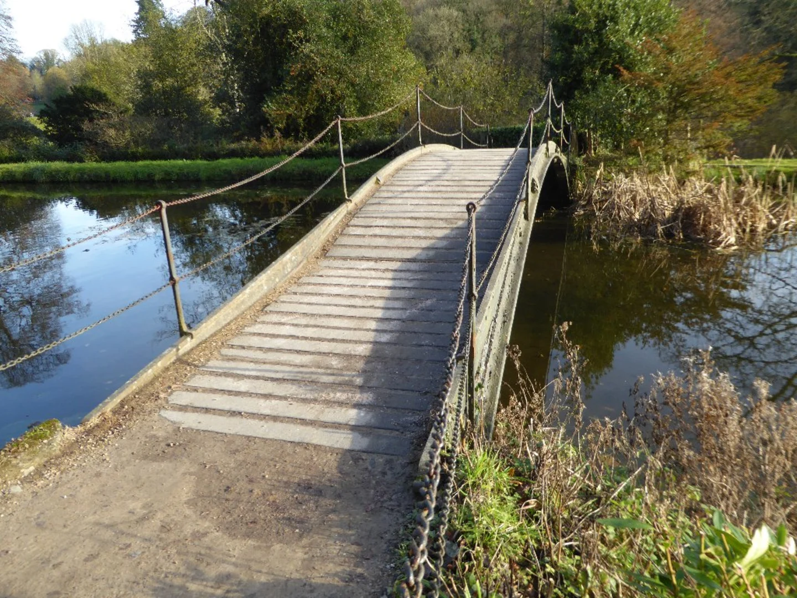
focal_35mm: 27
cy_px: 299
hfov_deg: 65.3
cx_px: 398
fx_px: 622
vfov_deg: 51.4
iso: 100
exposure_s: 1/160
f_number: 3.4
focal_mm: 4.7
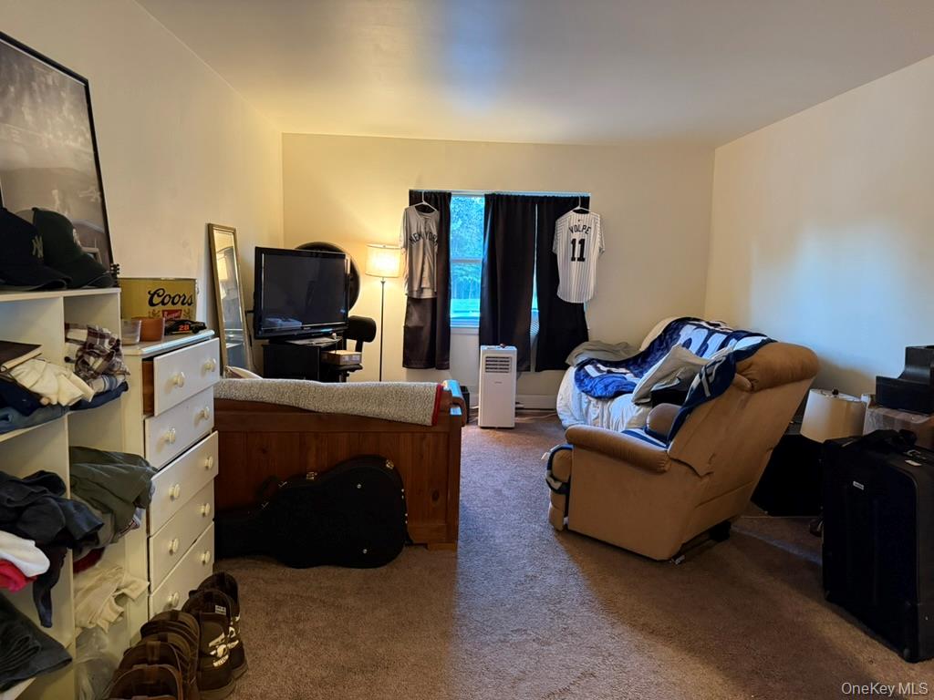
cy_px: 350
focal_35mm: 24
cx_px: 467
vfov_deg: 56.8
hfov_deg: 71.6
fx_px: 648
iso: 640
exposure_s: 1/40
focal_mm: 6.76
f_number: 1.78
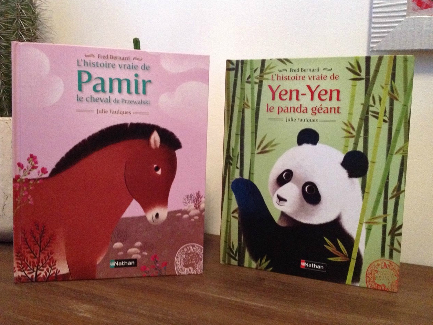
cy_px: 159
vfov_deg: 39.7
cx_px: 210
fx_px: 450
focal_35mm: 36
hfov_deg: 51.3
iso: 640
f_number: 2.4
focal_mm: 4.28
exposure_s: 1/15
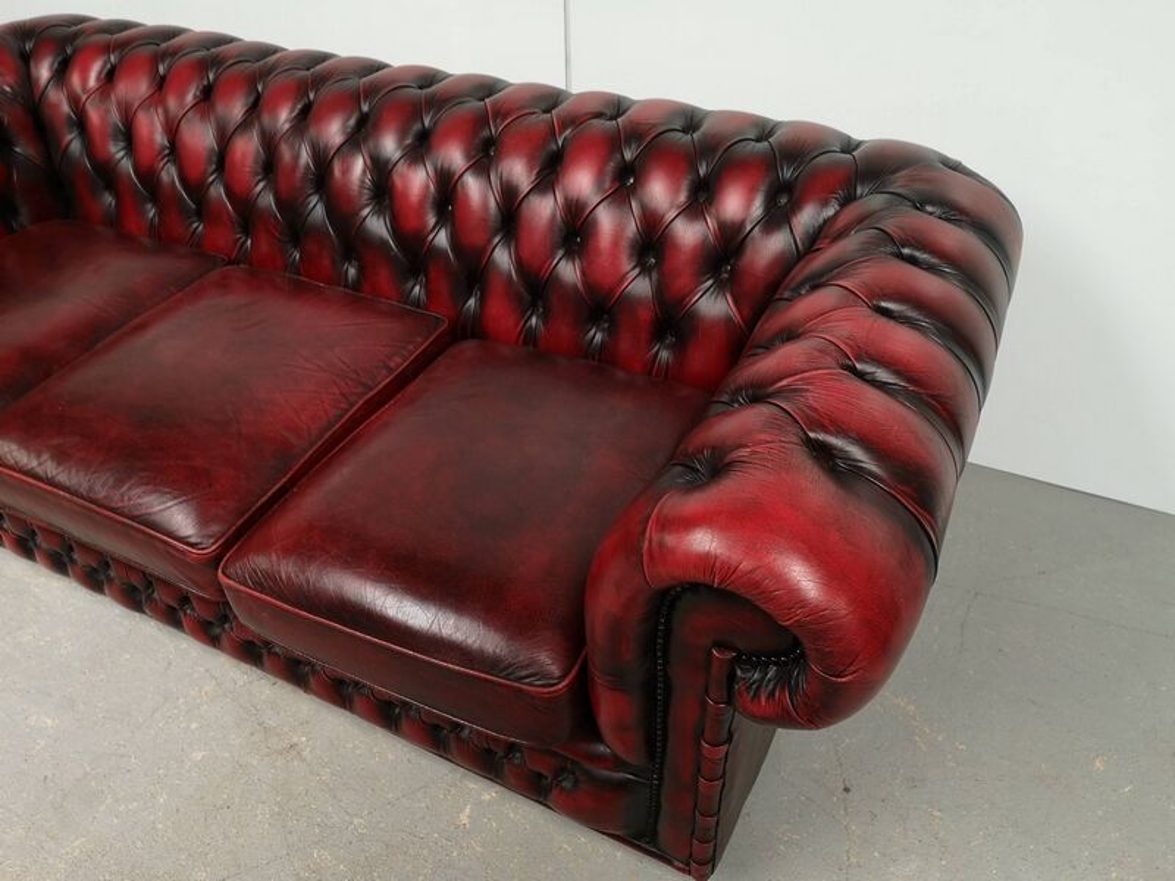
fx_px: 916
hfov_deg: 65.3
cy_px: 440
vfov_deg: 51.4
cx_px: 588
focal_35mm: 27
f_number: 1.8
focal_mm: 5.58
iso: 125
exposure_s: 1/50
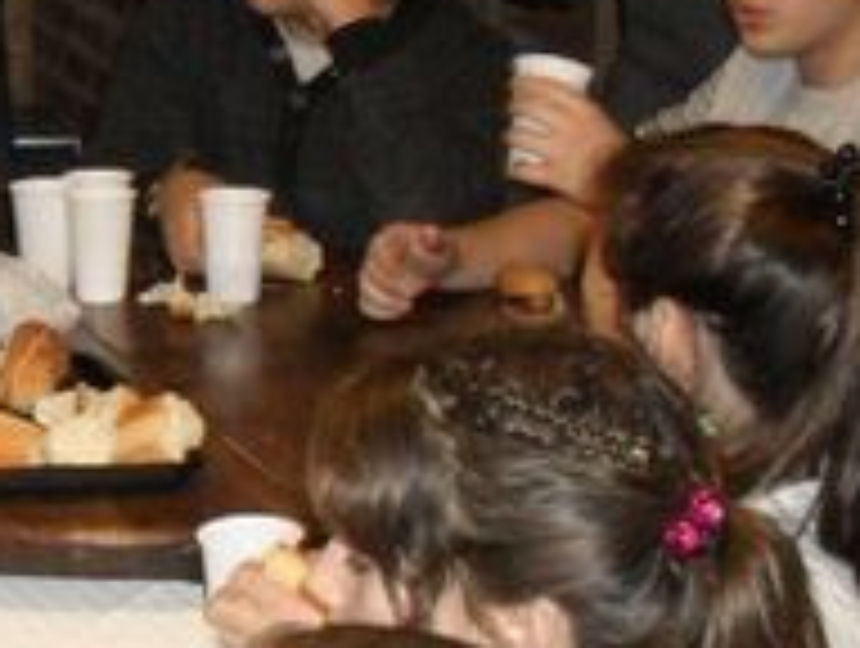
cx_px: -243
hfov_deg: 16.0
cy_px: 220
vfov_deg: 12.7
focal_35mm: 117
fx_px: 2912
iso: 240
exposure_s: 1/45
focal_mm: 6.3
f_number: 3.2
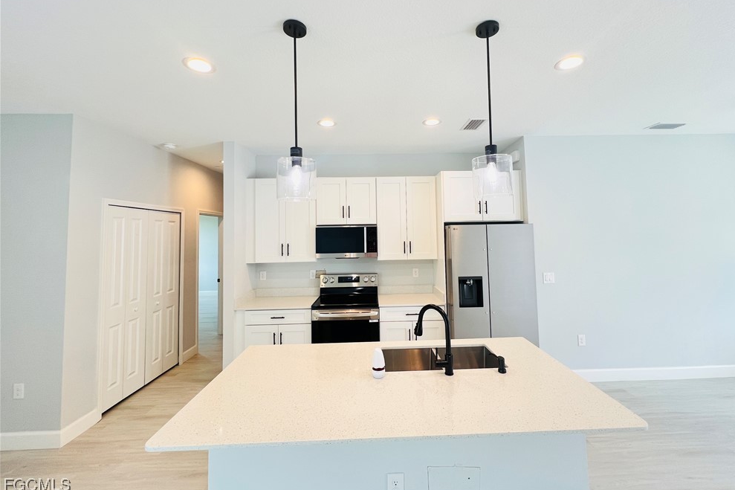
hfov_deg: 104.2
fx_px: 286
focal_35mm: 14
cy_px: 216
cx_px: 380
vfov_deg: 80.8
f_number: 1.8
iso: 125
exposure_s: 1/120
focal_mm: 1.57
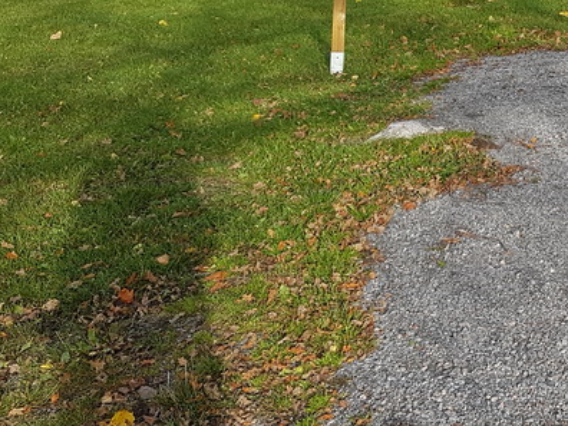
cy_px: 96
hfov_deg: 29.1
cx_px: 546
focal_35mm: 63
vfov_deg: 23.0
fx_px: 1034
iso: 40
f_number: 1.7
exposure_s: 1/788
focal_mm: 4.2
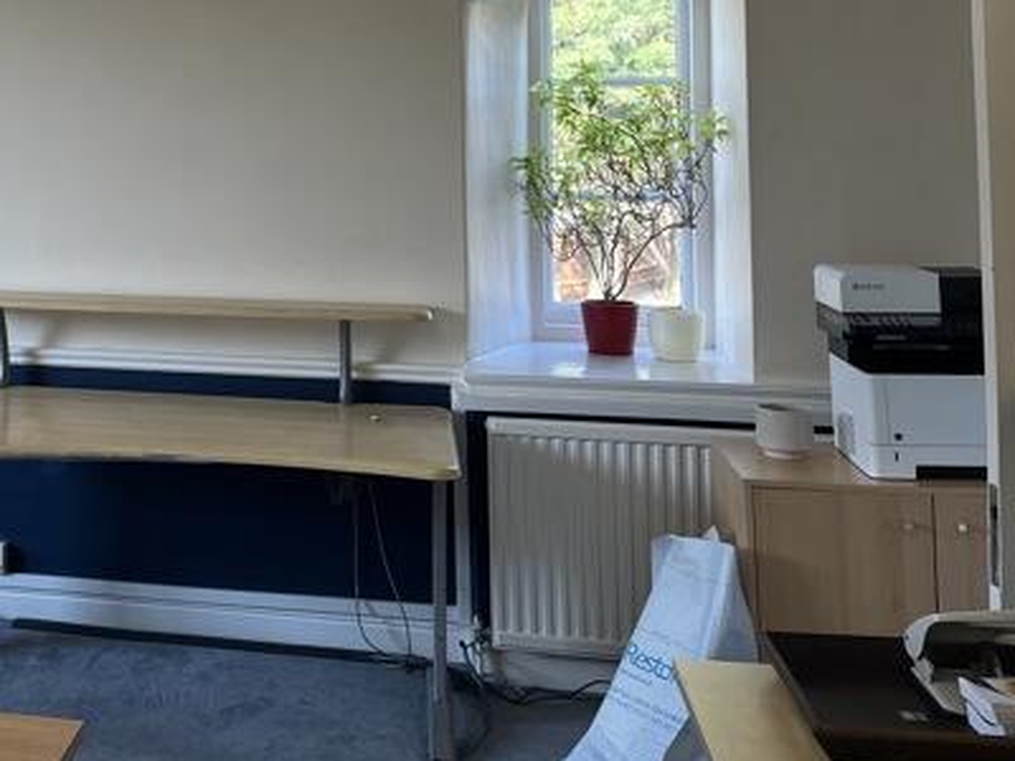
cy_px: 68
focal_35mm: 52
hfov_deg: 33.9
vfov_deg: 27.0
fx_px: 1525
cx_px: 20
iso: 50
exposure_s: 1/100
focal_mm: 5.1
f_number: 1.6
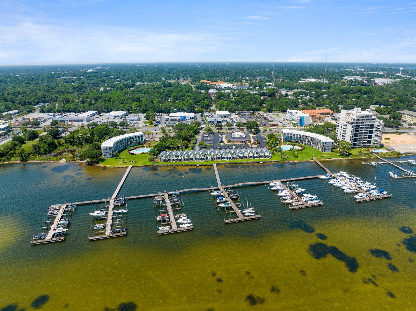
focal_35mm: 24
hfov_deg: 71.6
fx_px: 288
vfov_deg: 56.8
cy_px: 156
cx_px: 208
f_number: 2.8
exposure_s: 1/1600
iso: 100
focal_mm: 12.29
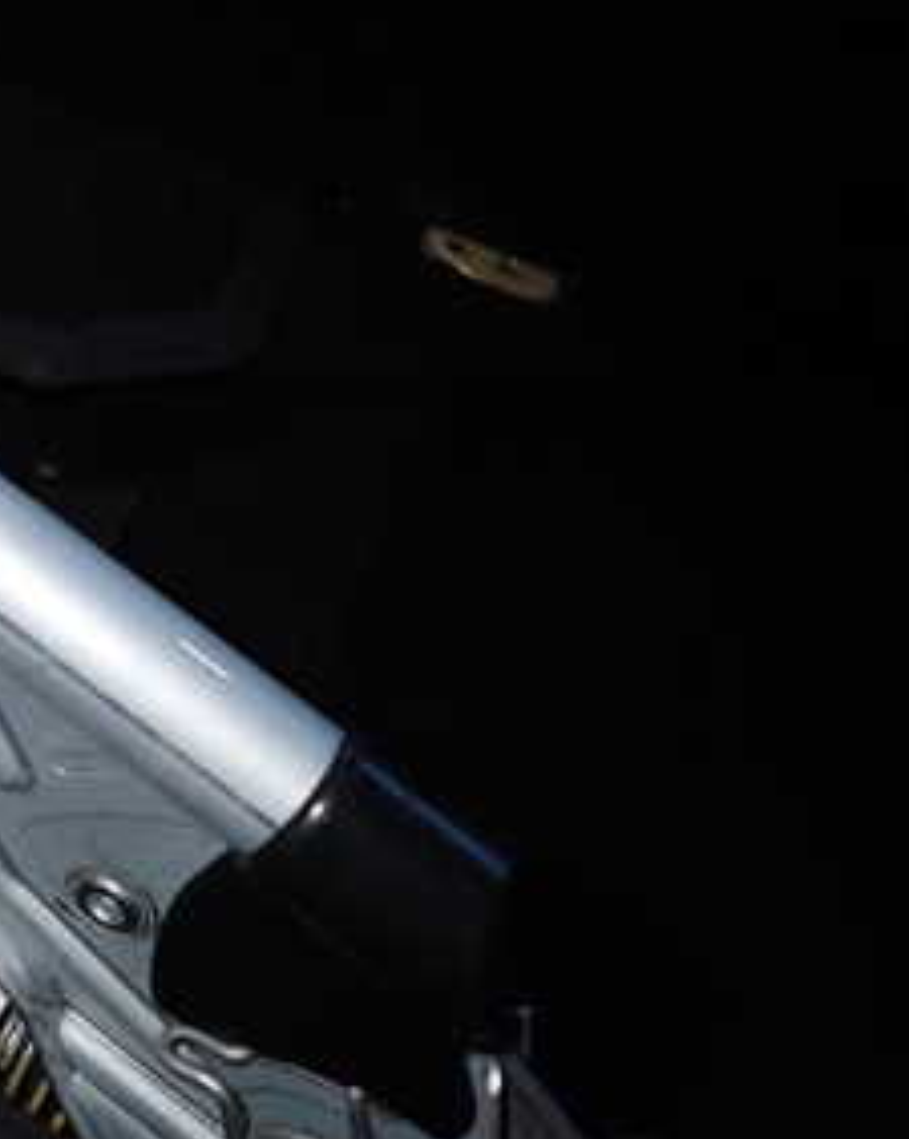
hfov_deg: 25.4
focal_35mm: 52
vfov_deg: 36.0
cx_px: -242
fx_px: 1752
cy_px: 509
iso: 200
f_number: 5.6
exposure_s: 1/30
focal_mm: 4.5
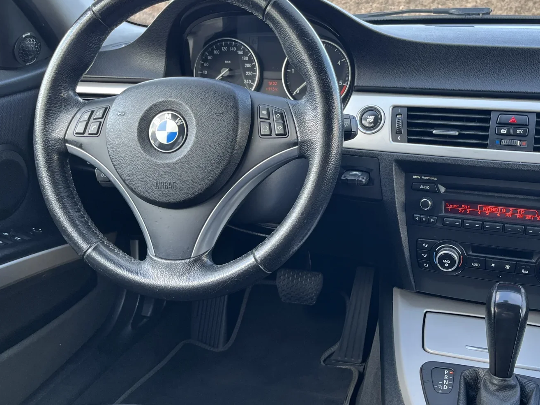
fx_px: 593
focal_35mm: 38
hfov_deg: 48.4
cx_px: 343
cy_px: 201
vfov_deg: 37.7
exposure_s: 1/121
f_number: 1.6
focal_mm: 5.1
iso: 100
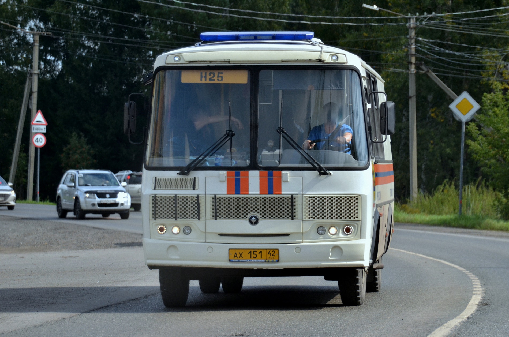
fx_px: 2370
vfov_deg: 8.1
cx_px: 254
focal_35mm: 168
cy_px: 168
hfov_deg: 12.3
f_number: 5.6
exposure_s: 1/2000
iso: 400
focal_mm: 112
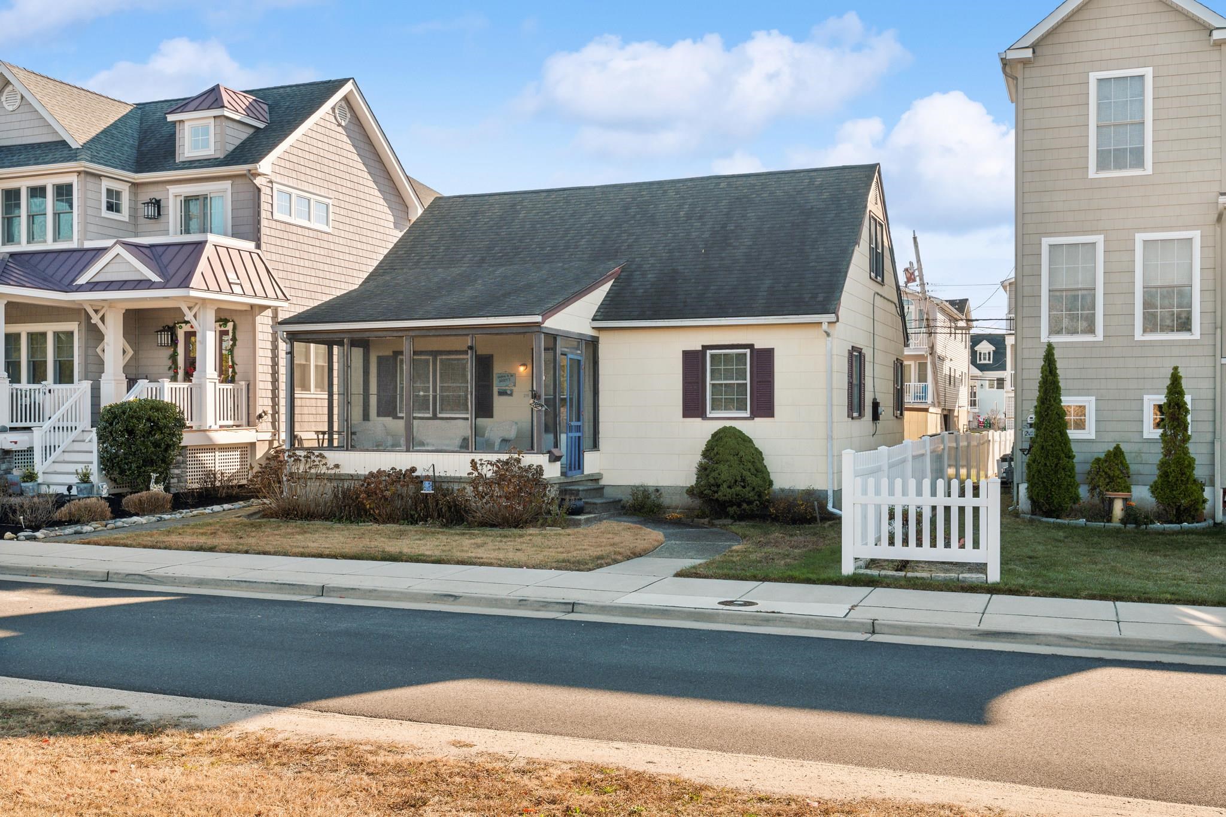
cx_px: 613
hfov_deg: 54.4
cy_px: 408
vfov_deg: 37.8
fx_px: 1192
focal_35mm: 35
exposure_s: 1/40
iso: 250
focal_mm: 35
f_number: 16
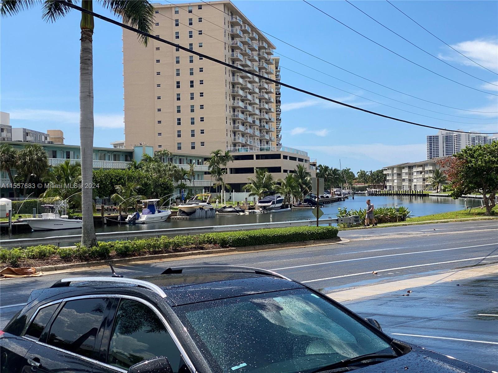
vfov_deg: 28.0
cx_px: 249
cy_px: 186
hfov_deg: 36.8
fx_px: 748
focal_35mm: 52
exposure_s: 1/1845
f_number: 2
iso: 20
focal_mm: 6
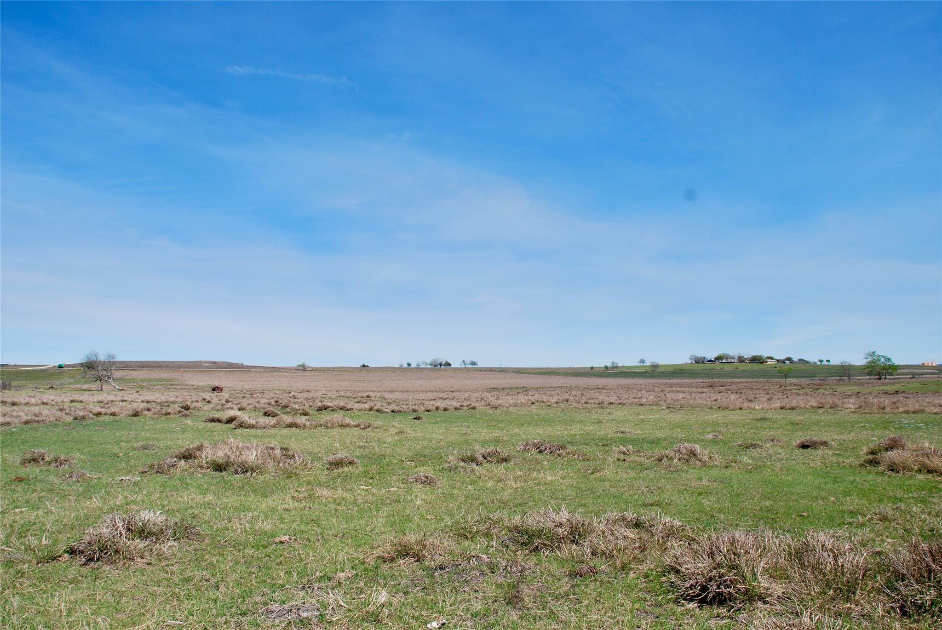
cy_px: 315
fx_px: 707
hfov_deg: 67.3
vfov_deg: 48.0
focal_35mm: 27
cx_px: 471
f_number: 9
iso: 100
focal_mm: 18
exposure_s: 1/250
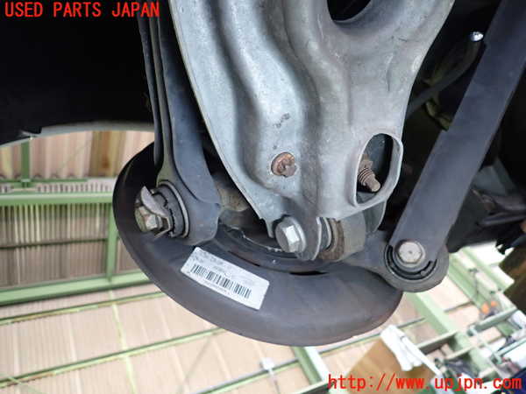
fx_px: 380
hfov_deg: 69.4
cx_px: 263
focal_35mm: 25
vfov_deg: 54.9
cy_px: 197
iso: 400
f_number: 2
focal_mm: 4.5
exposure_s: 1/30
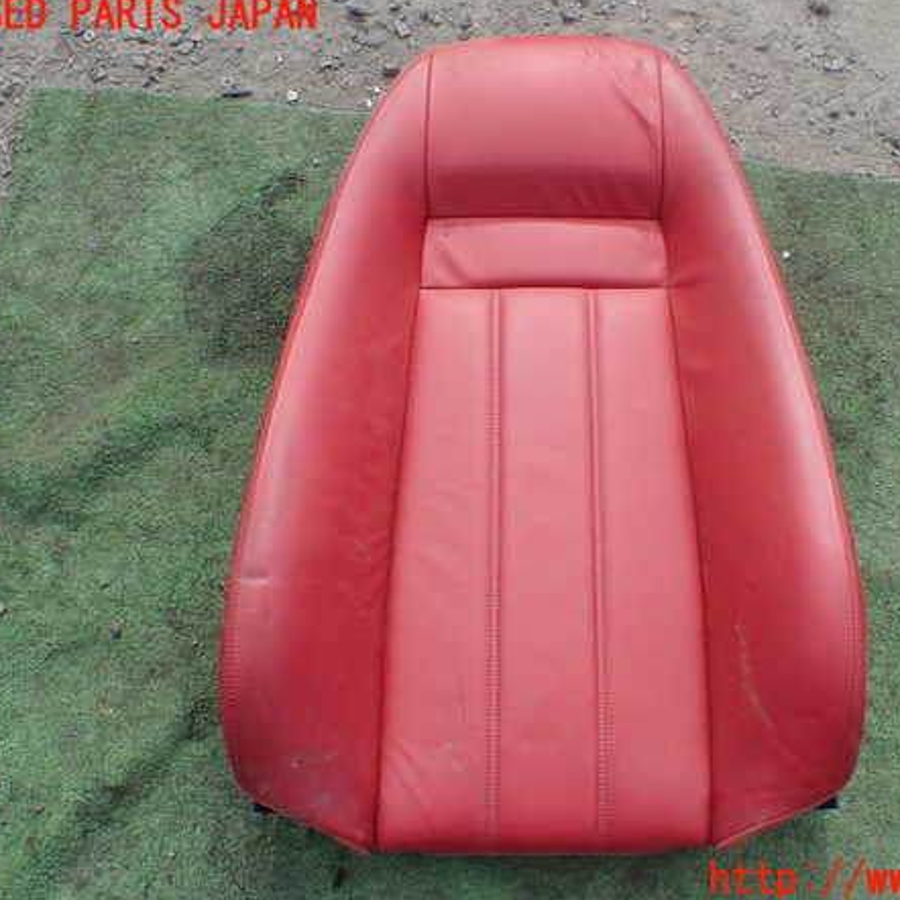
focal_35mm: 36
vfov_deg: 46.0
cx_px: 558
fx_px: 1059
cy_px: 448
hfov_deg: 45.7
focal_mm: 5.4
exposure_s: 1/400
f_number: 3.2
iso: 100
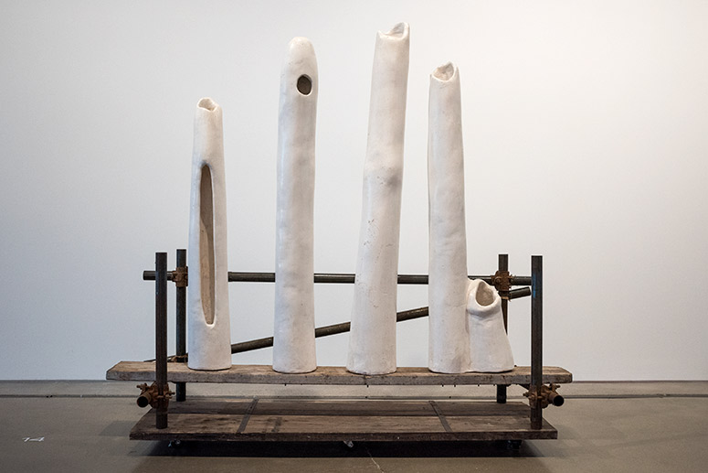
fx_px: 590
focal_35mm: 30
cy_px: 236
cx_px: 354
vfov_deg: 43.6
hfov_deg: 61.9
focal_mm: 30
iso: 1000
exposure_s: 1/125
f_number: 7.1
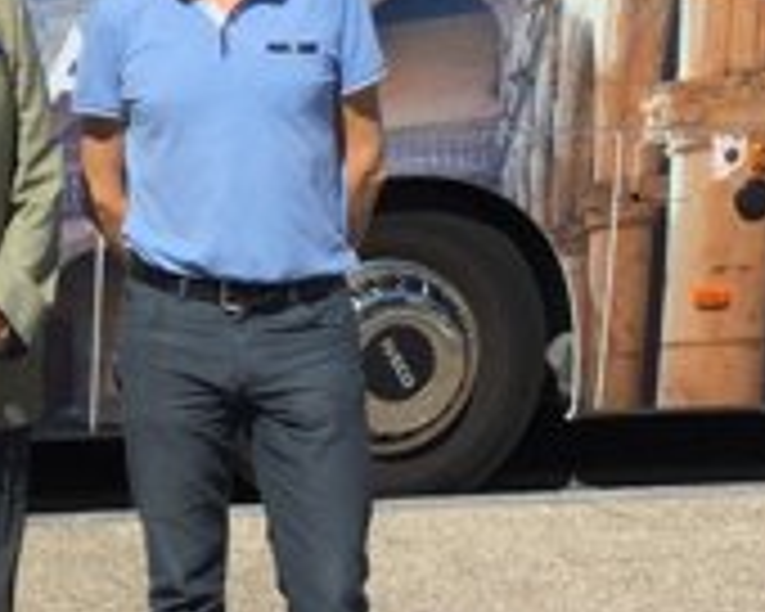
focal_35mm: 123
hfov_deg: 14.8
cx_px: -279
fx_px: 2785
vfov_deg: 12.5
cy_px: 387
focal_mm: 3.3
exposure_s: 1/2146
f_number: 2.4
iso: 25
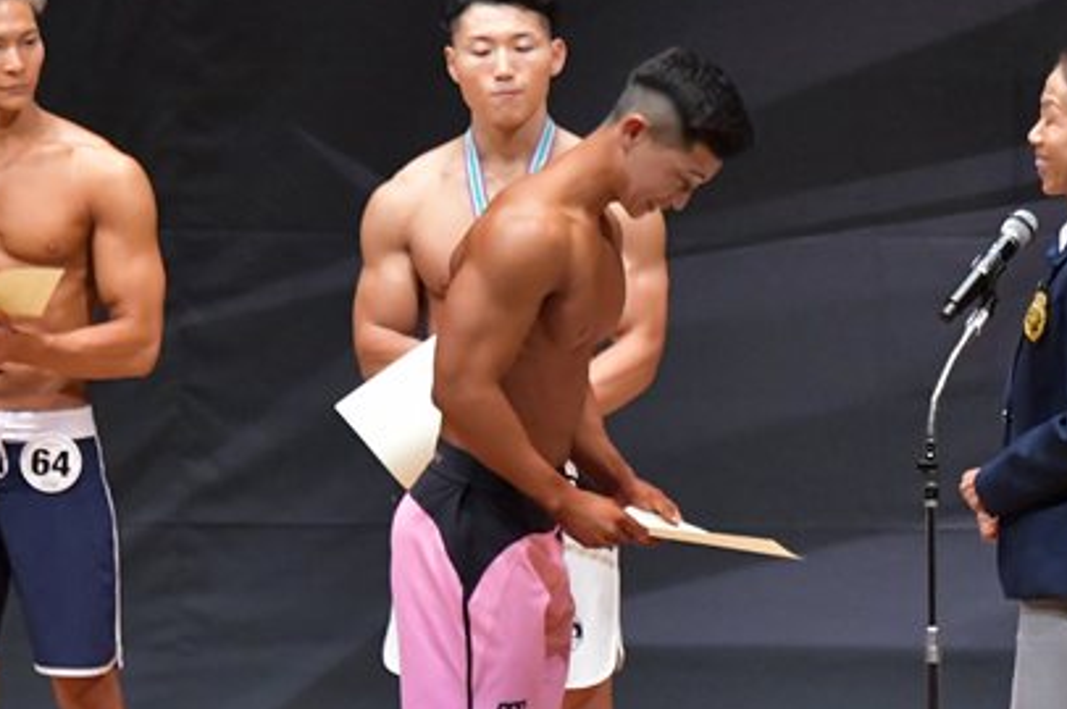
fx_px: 14422
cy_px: 557
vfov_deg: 2.8
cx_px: 942
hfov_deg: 4.2
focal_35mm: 487
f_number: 5.6
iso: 8000
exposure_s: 1/400
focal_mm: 170
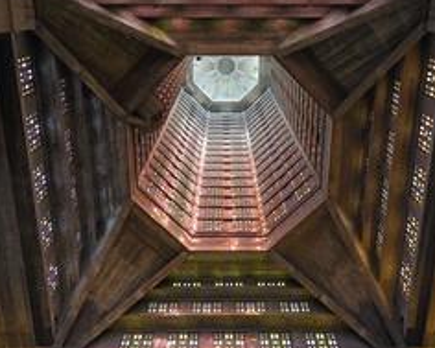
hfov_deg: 45.8
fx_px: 515
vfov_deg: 37.2
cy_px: 210
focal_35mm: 40
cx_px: 230
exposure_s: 1/25
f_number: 4
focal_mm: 24
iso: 400
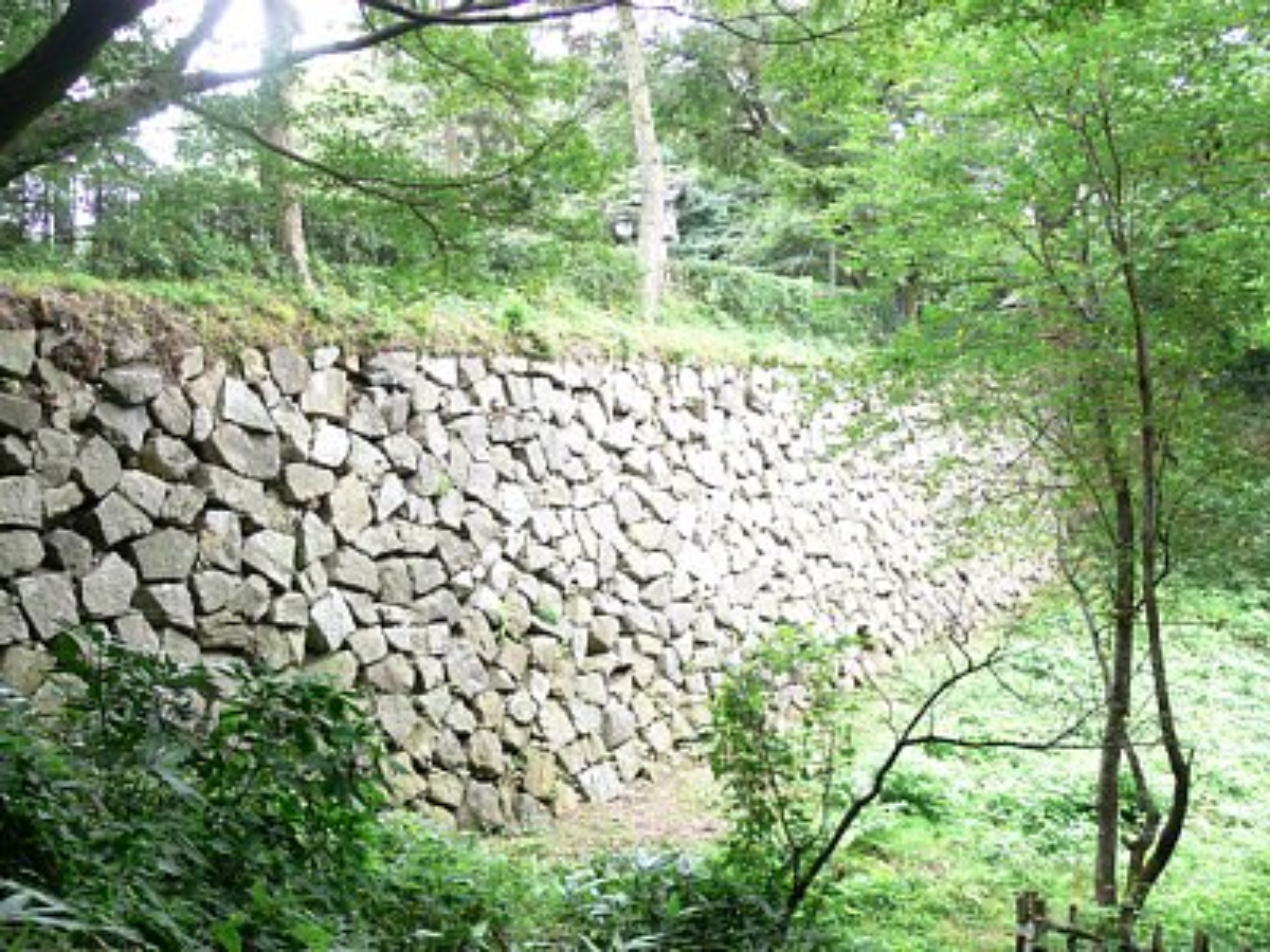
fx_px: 1284
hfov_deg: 52.6
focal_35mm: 35
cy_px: 476
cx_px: 635
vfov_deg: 40.7
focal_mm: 7.4
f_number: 2.8
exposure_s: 1/50
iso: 80
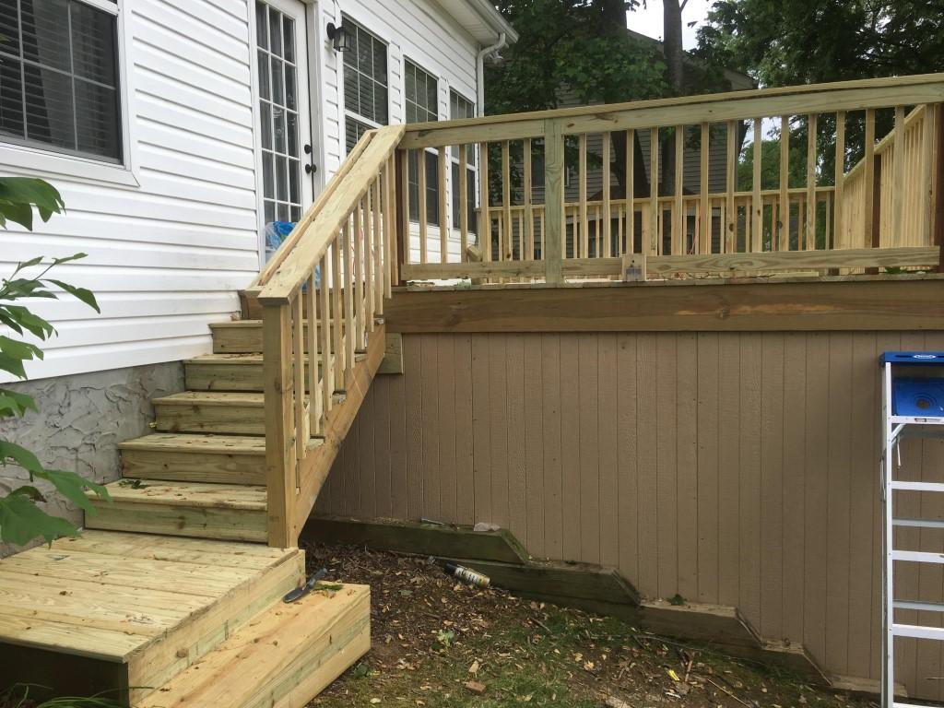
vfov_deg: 48.2
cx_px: 472
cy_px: 354
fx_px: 791
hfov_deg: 61.7
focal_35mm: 29
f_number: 2.2
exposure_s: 1/699
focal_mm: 4.15
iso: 25
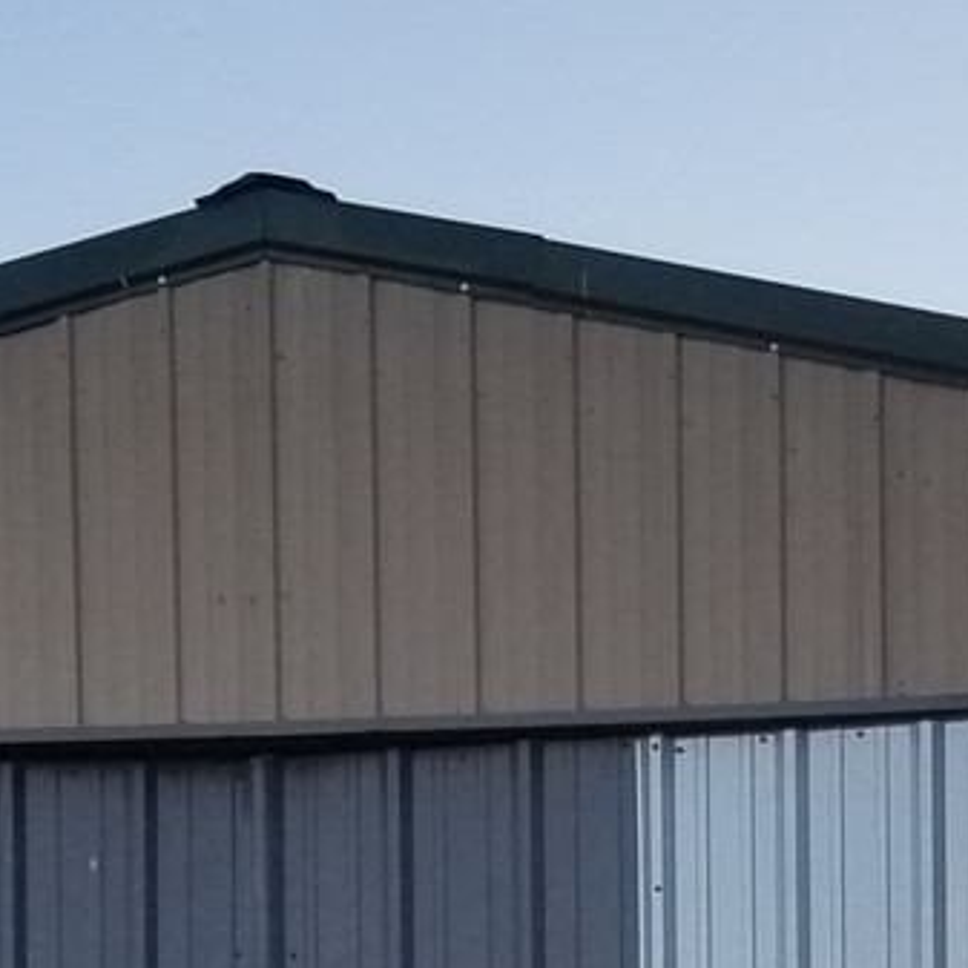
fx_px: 4145
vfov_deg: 12.3
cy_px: 1689
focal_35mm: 131
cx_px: 480
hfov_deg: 13.3
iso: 50
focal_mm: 4.25
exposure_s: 1/1689
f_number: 1.7
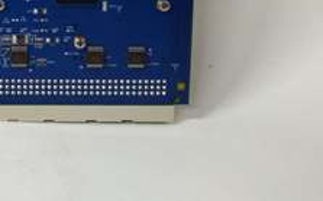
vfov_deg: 15.6
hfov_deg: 24.1
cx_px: -75
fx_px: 677
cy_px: -103
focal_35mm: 77
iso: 655
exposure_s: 1/33
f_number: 2
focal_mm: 3.79
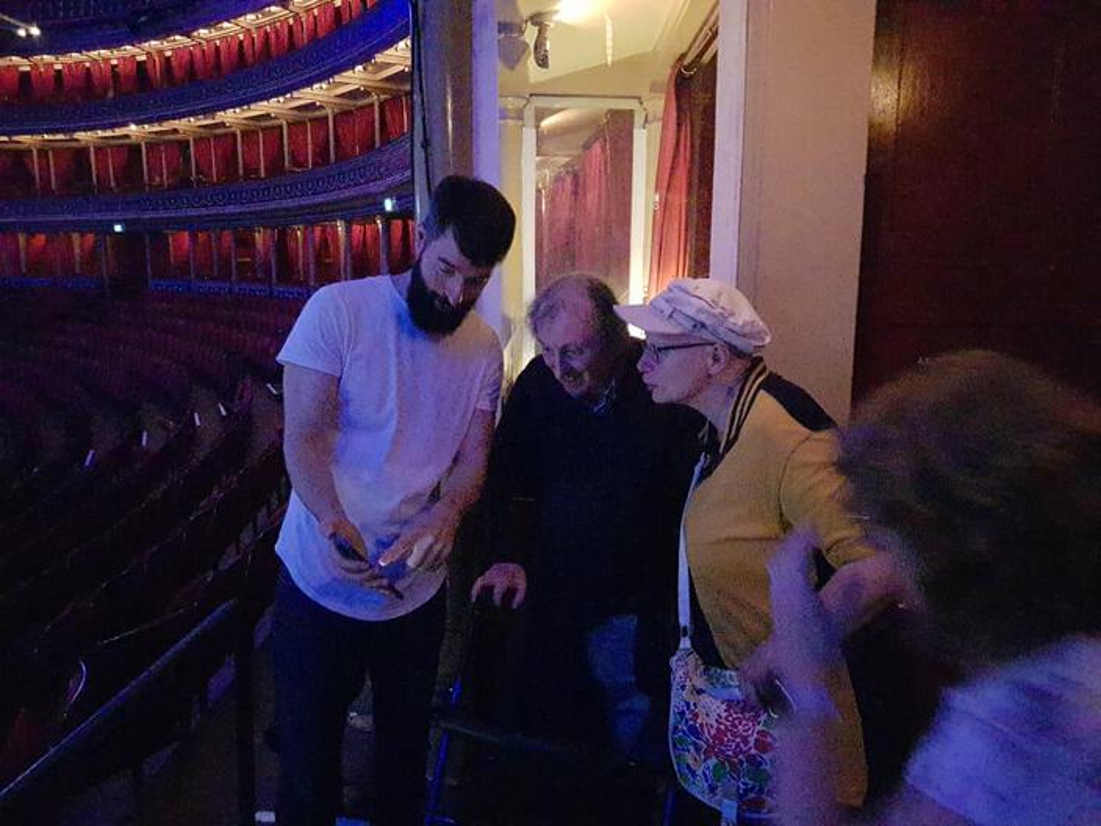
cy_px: 413
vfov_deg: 53.1
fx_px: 827
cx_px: 550
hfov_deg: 67.3
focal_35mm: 26
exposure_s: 1/20
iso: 3200
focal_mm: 4.2
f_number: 1.7
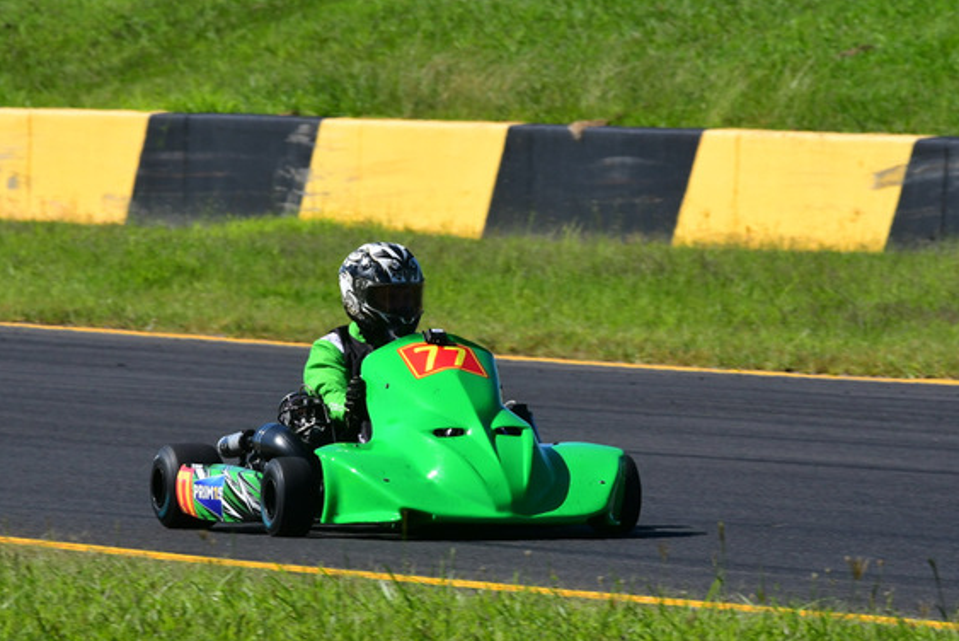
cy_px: 298
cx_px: 458
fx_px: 16471
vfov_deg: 2.2
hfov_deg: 3.3
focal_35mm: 618
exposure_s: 1/640
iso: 500
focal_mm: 290
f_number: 13
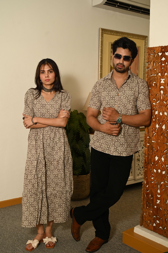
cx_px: 84
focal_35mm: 42
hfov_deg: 31.8
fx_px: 294
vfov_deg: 46.4
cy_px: 126
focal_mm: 42
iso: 250
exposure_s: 1/160
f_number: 5
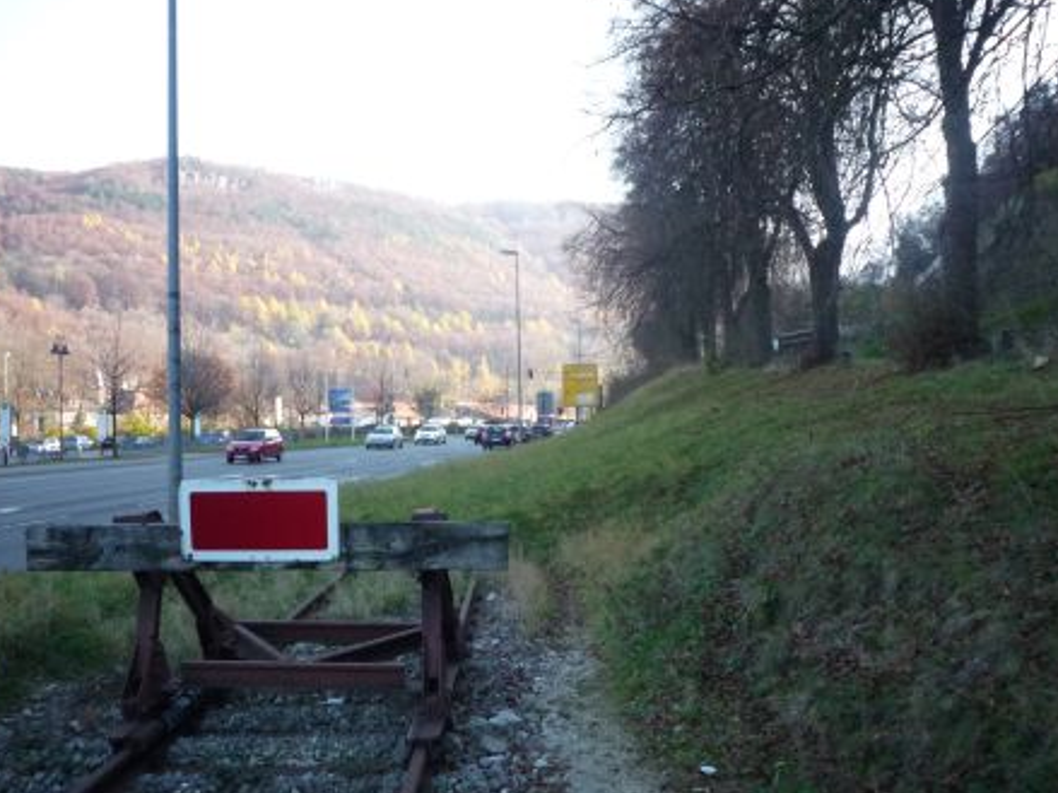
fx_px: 1069
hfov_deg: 52.6
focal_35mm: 35
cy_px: 398
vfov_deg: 40.7
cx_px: 509
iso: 250
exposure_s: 1/250
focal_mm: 5.2
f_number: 4
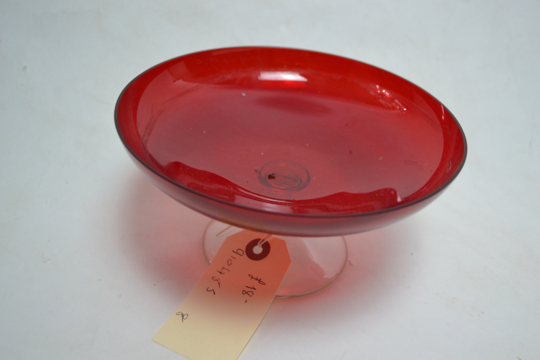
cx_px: 270
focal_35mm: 36
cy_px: 180
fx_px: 540
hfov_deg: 53.1
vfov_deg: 36.9
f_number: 4
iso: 500
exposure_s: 1/15
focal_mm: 24
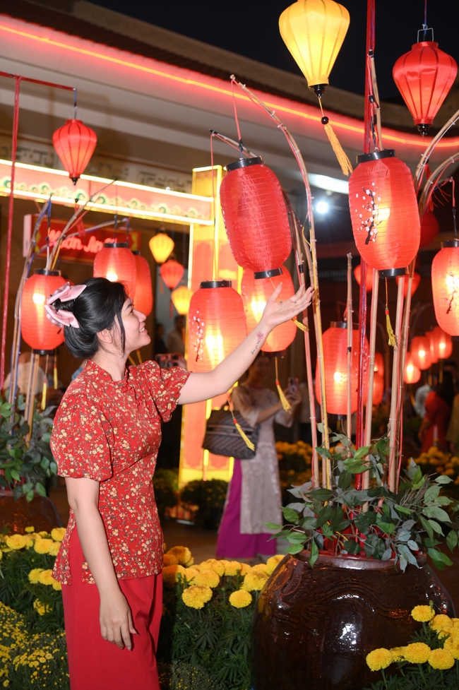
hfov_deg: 26.0
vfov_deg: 38.2
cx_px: 230
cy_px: 345
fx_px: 996
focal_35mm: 52
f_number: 4
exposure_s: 1/100
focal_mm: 52
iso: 800
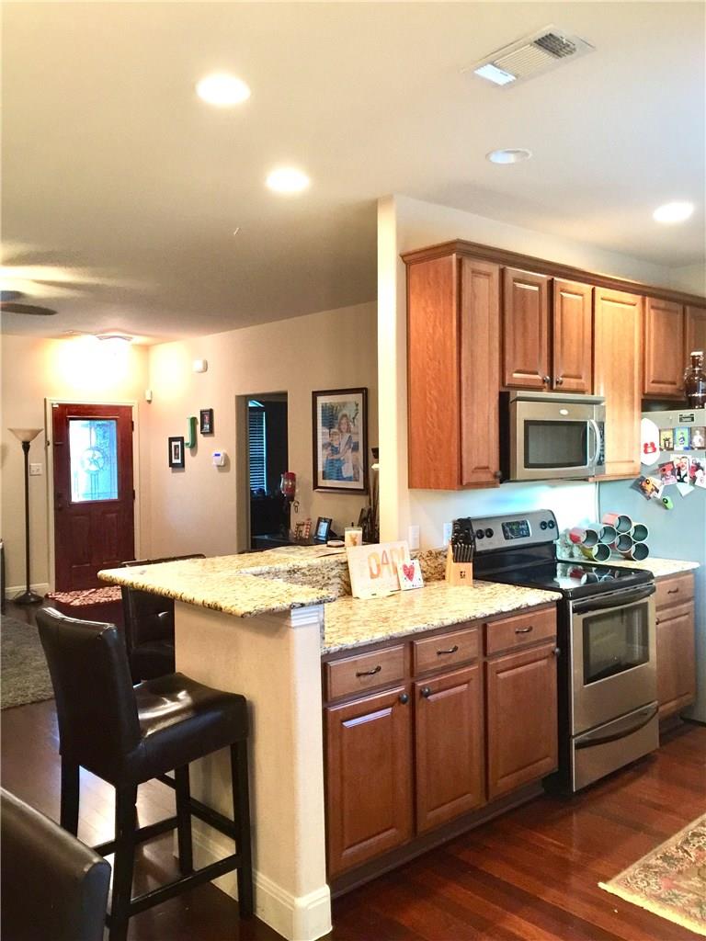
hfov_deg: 48.2
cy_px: 470
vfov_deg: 61.7
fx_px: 789
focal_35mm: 29
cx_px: 353
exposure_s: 1/15
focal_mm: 4.15
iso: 125
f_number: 2.2
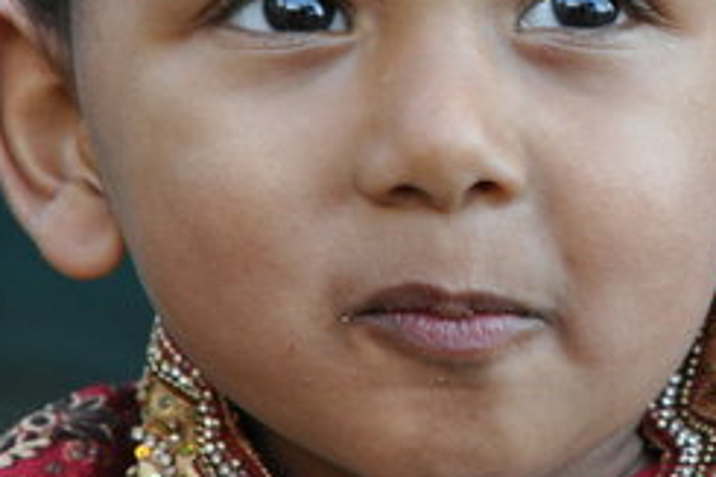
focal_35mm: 333
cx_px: 660
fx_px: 6624
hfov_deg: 6.2
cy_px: 40
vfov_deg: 4.1
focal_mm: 85
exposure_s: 1/60
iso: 800
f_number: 5.6
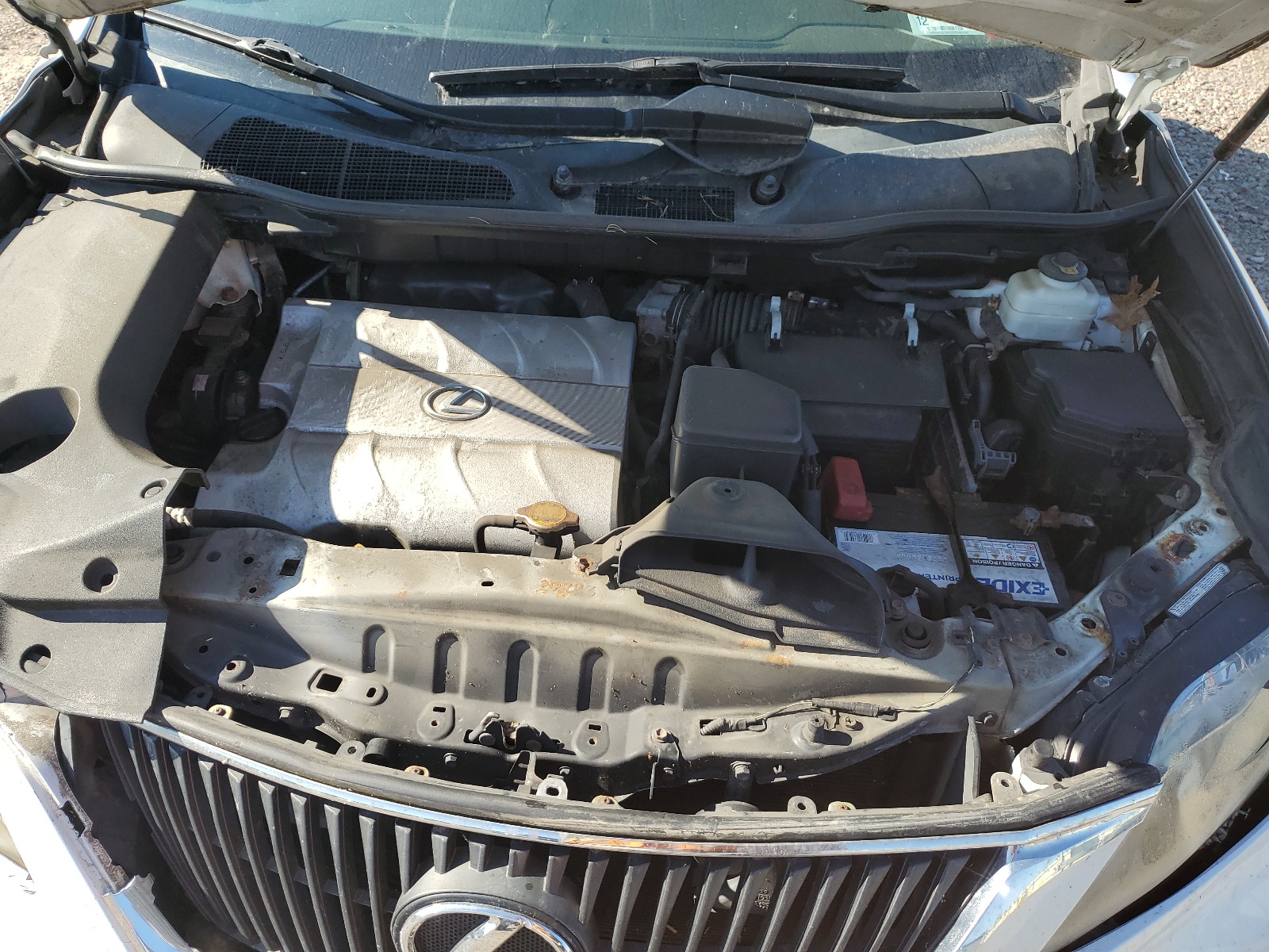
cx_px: 634
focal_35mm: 26
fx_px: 953
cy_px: 476
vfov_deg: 53.1
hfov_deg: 67.3
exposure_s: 1/1000
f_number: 1.5
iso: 50
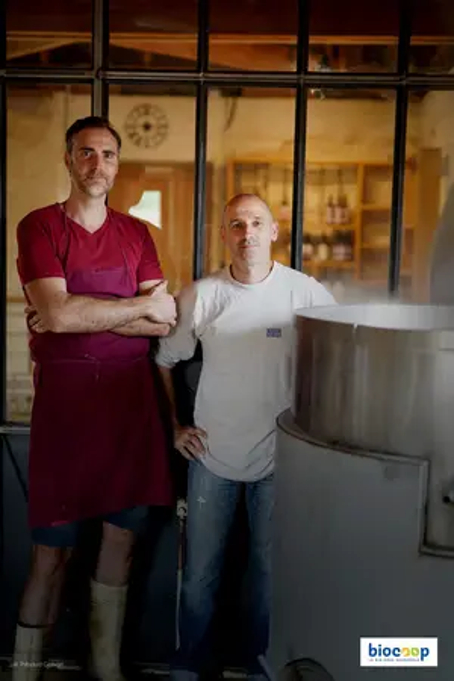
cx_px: 227
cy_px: 340
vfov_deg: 39.6
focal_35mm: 50
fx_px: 946
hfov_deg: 27.0
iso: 100
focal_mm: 50
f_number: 1.4
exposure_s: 1/50
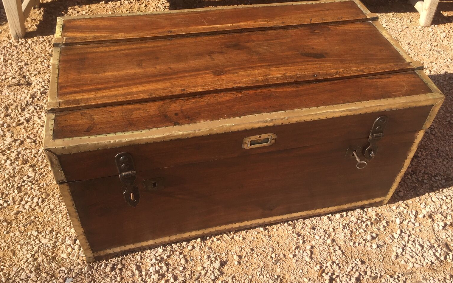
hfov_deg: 58.1
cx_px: 236
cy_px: 130
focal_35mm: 33
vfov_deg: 38.3
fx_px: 407
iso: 32
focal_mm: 4.15
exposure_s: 1/1014
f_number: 2.2
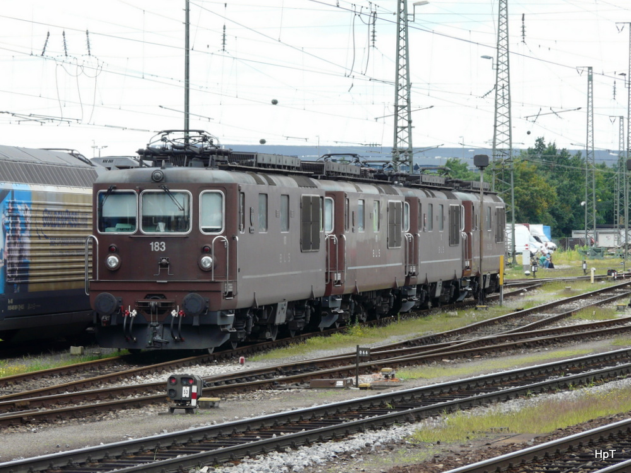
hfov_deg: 10.6
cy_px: 236
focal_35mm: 186
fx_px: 3391
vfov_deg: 8.0
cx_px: 316
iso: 100
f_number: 4.5
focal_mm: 30.6
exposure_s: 1/250
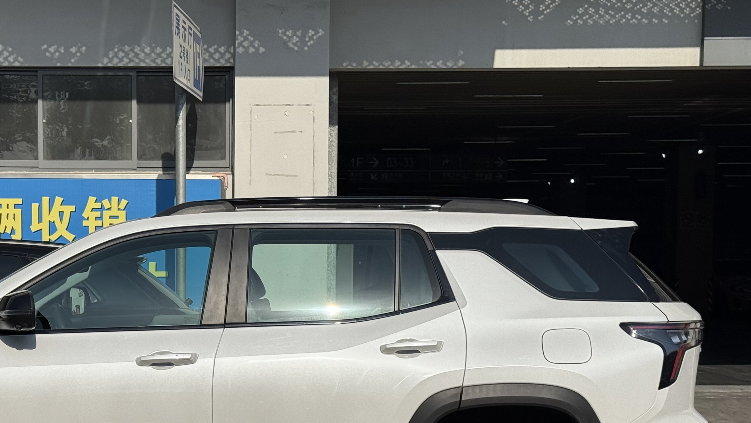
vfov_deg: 14.9
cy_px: 379
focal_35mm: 80
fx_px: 1593
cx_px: 183
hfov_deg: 26.2
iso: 64
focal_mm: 6.76
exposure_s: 1/11364
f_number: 1.78
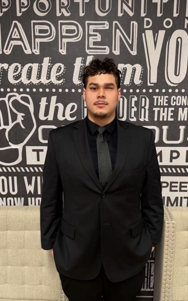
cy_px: 148
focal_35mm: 26
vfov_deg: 70.4
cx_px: 100
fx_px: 213
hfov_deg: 47.6
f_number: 1.78
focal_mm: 6.76
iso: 250
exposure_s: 1/60
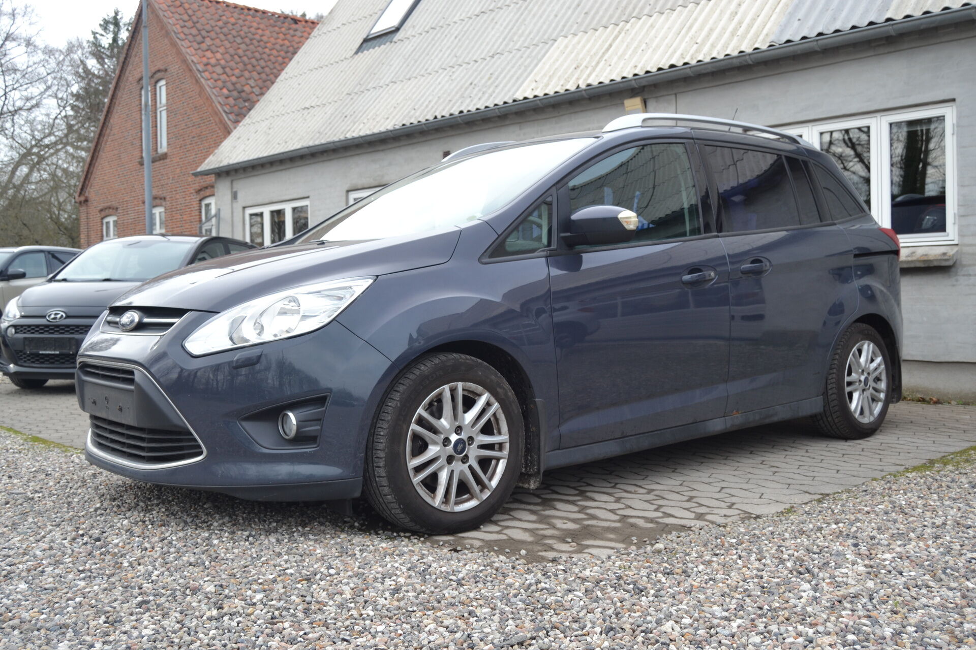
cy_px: 325
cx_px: 488
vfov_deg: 38.4
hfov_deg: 55.1
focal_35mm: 34
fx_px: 935
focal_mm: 23
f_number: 5.6
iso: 125
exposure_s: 1/125
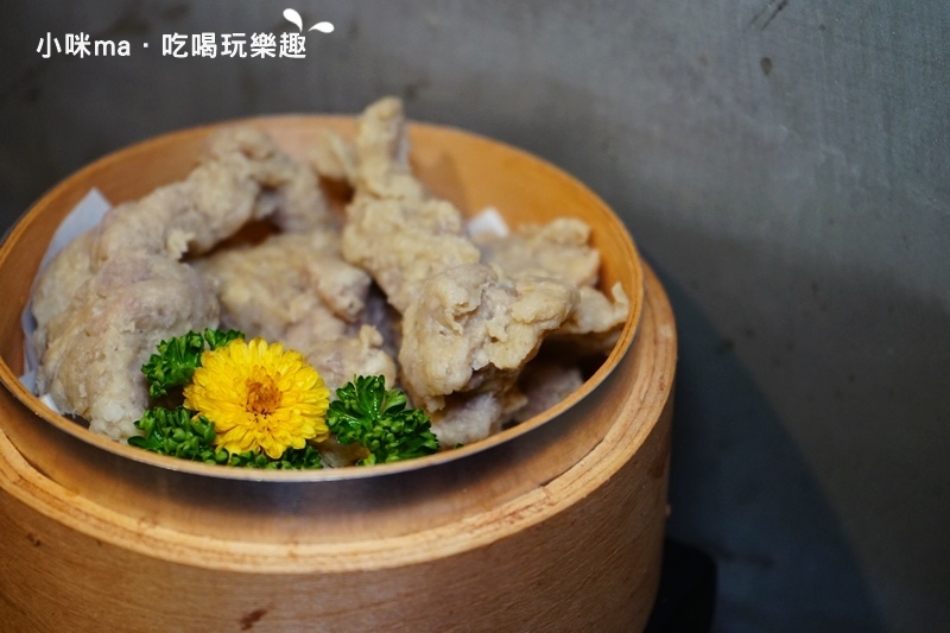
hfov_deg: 28.8
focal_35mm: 70
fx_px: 1847
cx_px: 475
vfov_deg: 19.4
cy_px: 316
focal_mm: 70
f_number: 5.6
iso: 2000
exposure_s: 1/80
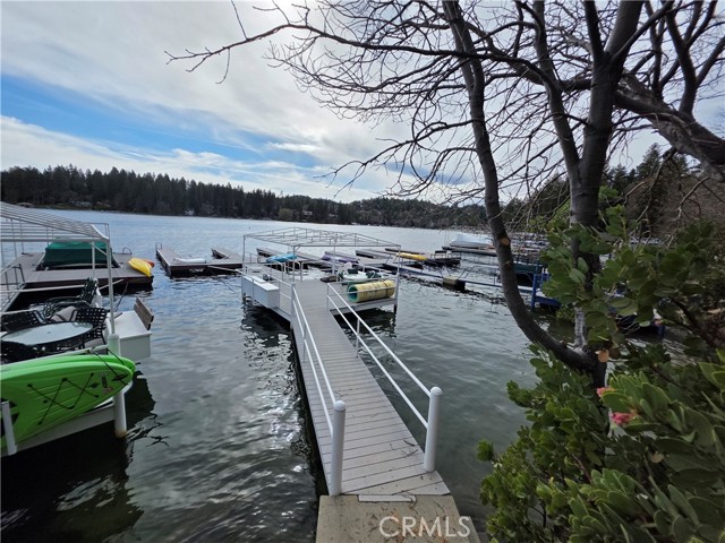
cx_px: 362
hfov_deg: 106.2
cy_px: 272
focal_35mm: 13
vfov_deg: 89.9
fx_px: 272
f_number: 1.9
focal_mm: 2.2
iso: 40
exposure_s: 1/3873
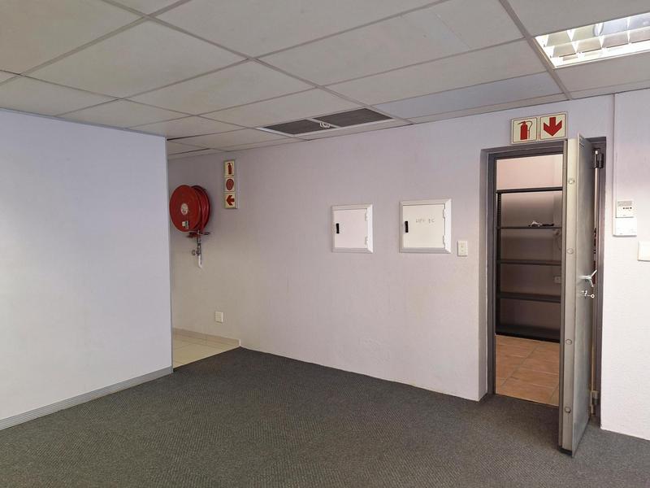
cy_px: 244
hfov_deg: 73.9
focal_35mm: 23
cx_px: 325
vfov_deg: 58.9
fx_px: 432
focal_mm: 5.54
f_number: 1.8
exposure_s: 1/50
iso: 250
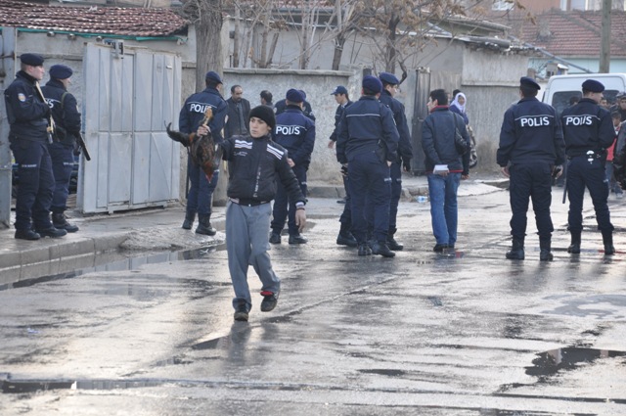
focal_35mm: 138
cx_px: 313
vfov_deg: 9.9
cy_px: 208
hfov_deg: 14.9
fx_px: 2397
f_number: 5.6
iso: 720
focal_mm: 92
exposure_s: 1/250
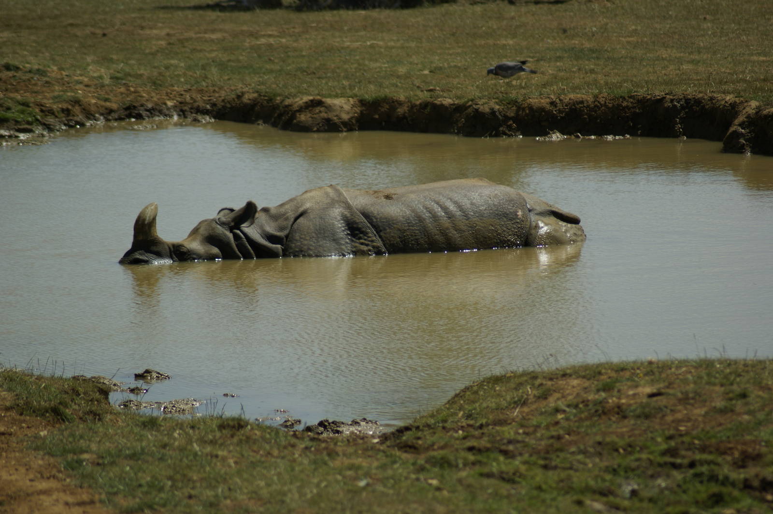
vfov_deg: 3.1
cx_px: 386
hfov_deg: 4.6
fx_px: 9657
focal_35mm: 450
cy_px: 257
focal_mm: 300
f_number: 5.6
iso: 100
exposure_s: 1/1250
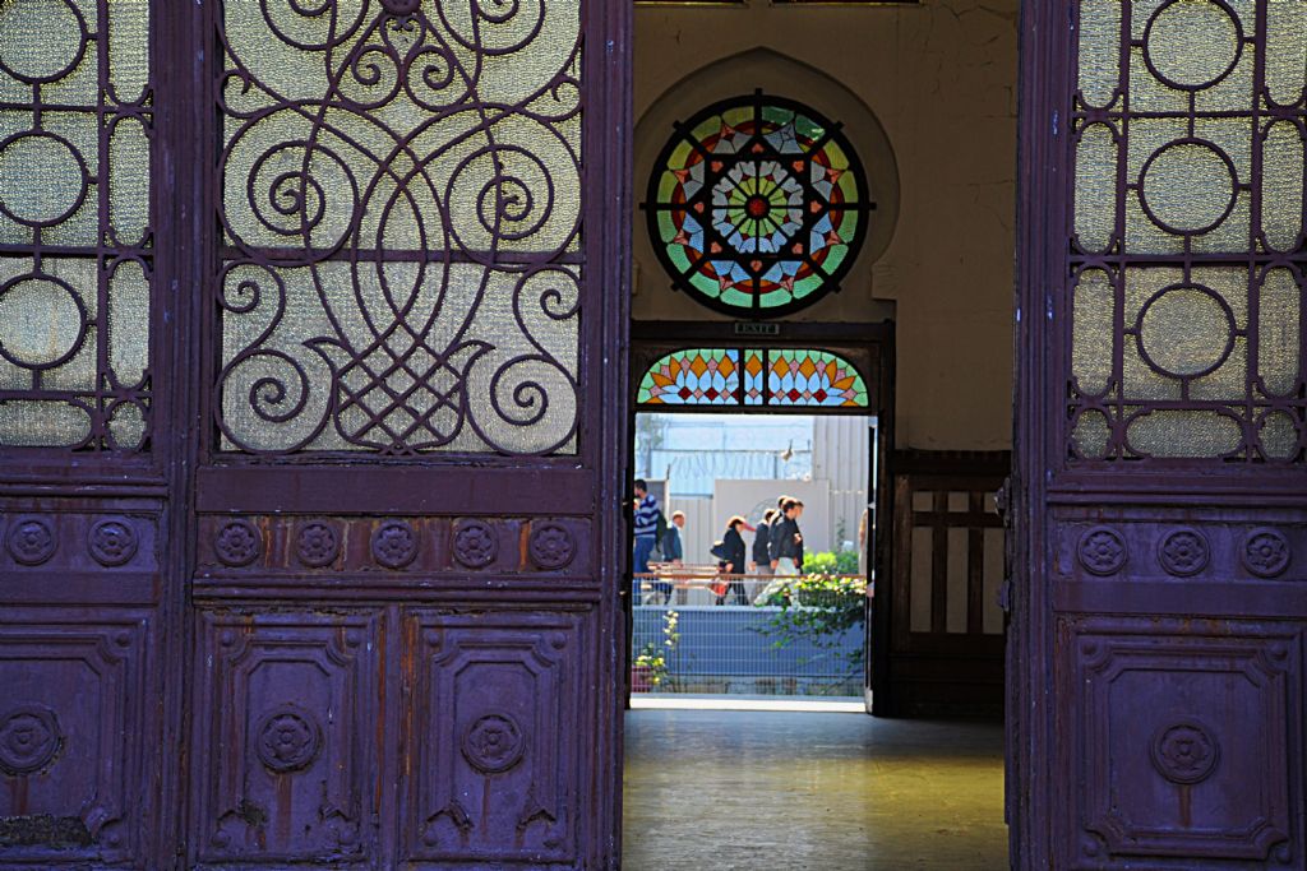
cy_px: 436
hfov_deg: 20.6
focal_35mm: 99
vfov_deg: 13.8
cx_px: 654
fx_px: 3595
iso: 200
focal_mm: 66
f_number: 5.3
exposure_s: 1/125
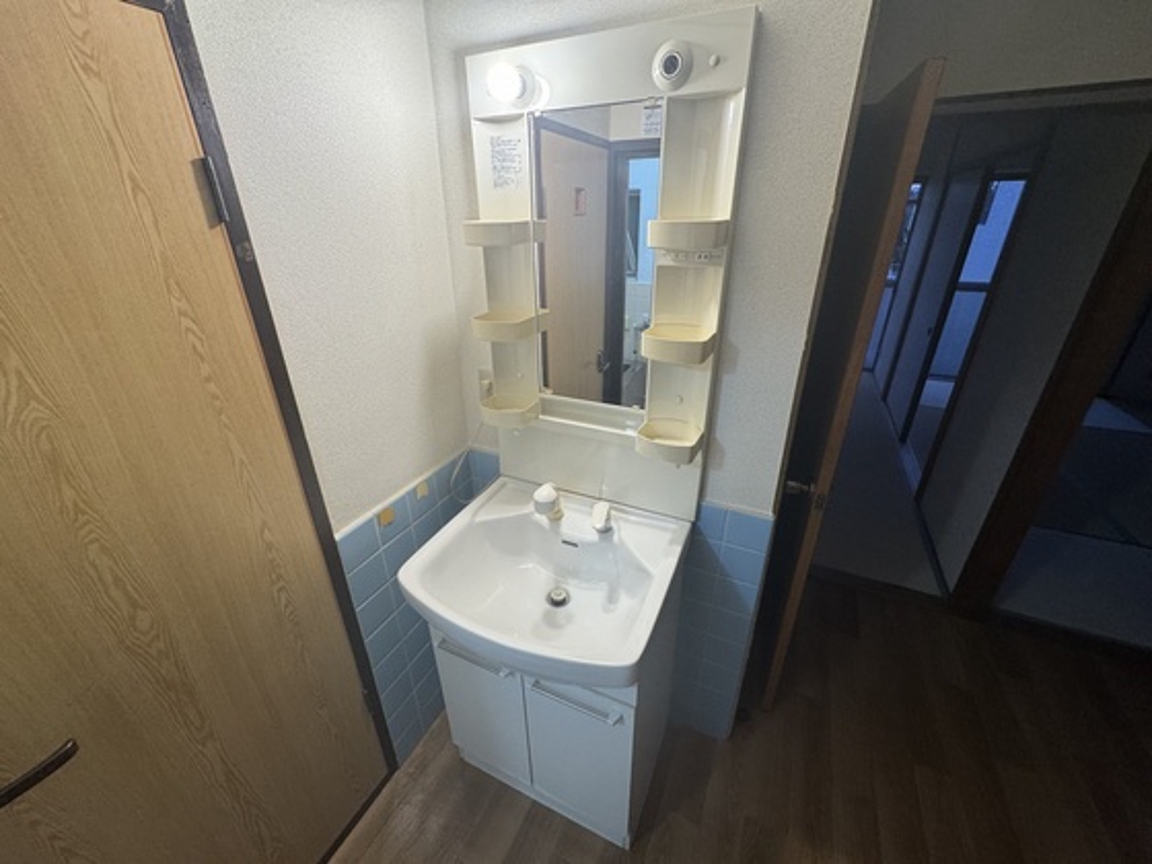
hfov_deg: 102.1
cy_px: 432
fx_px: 466
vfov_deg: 85.7
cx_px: 576
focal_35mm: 14
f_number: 2.2
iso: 200
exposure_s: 1/60
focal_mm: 2.22
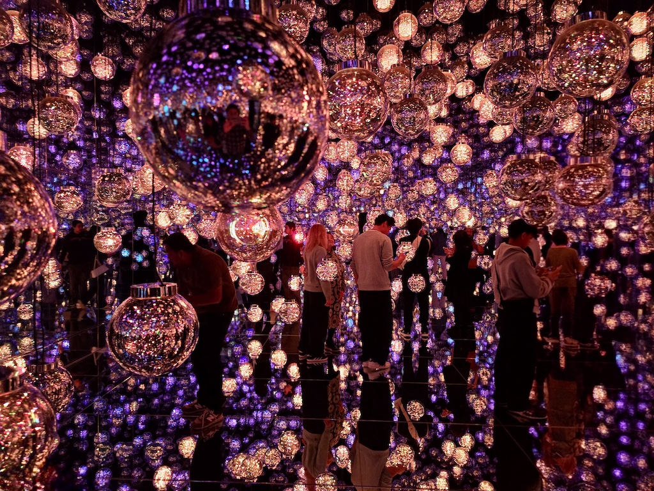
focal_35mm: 23
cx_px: 327
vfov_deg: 58.9
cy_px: 246
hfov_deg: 73.9
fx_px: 435
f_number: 1.7
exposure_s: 1/30.9
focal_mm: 6.3
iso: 800
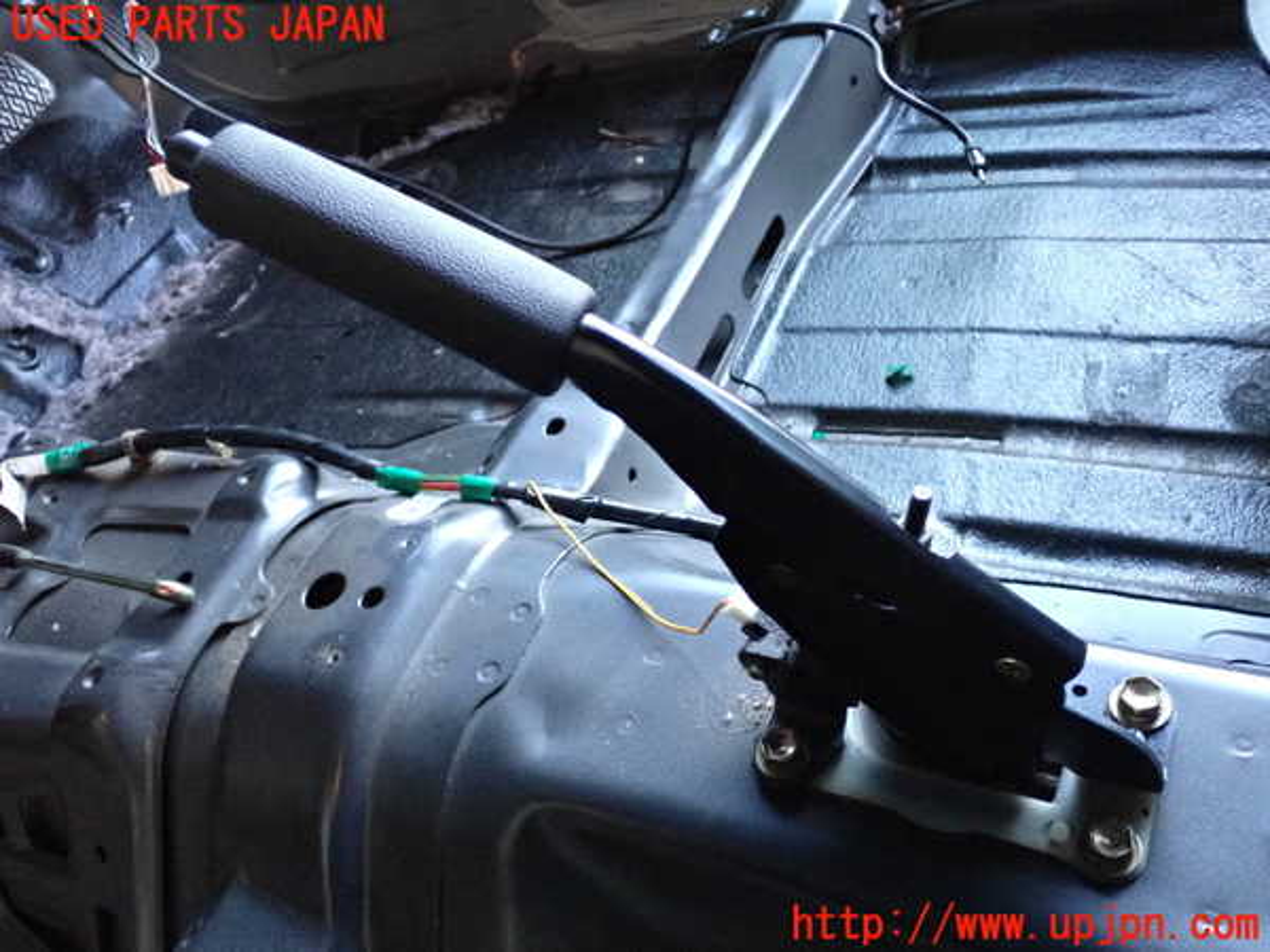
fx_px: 1321
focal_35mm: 36
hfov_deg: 51.4
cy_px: 476
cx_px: 635
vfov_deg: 39.7
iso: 2500
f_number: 2.5
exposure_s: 1/125
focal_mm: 6.37
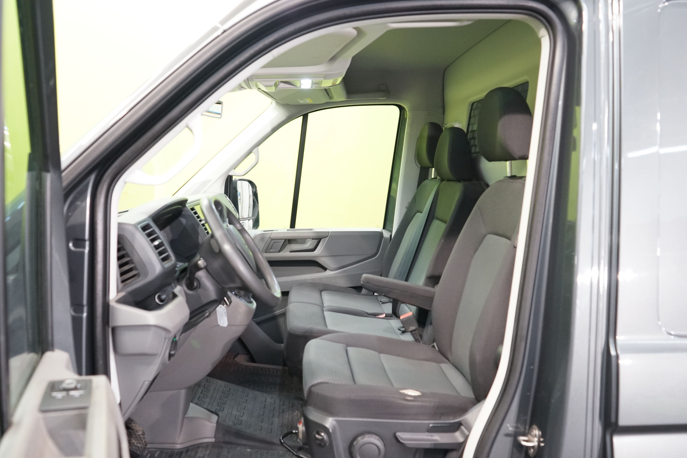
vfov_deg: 45.0
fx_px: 553
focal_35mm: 29
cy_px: 229
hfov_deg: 63.7
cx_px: 344
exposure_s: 1/50
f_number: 4.5
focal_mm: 29
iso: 2500
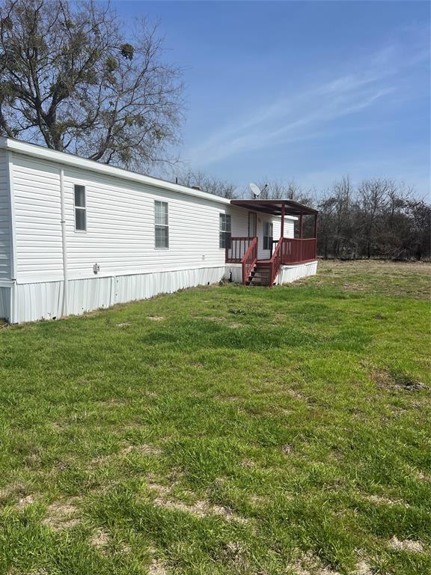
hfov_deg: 53.1
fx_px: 432
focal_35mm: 26
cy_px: 288
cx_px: 216
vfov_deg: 67.3
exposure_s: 1/8000
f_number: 1.5
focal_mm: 5.7
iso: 50
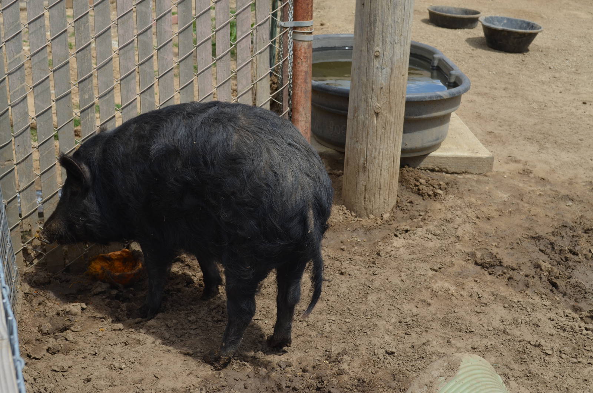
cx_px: 296
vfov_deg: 25.6
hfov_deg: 37.9
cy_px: 196
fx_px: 863
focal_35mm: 52
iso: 100
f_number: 8
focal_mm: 35
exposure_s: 1/250
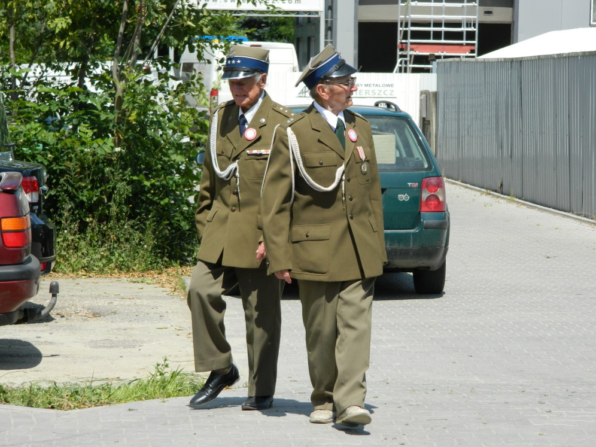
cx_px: 296
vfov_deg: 8.2
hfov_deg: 10.9
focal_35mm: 182
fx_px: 3134
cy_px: 221
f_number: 5.1
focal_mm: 31.8
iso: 100
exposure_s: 1/500
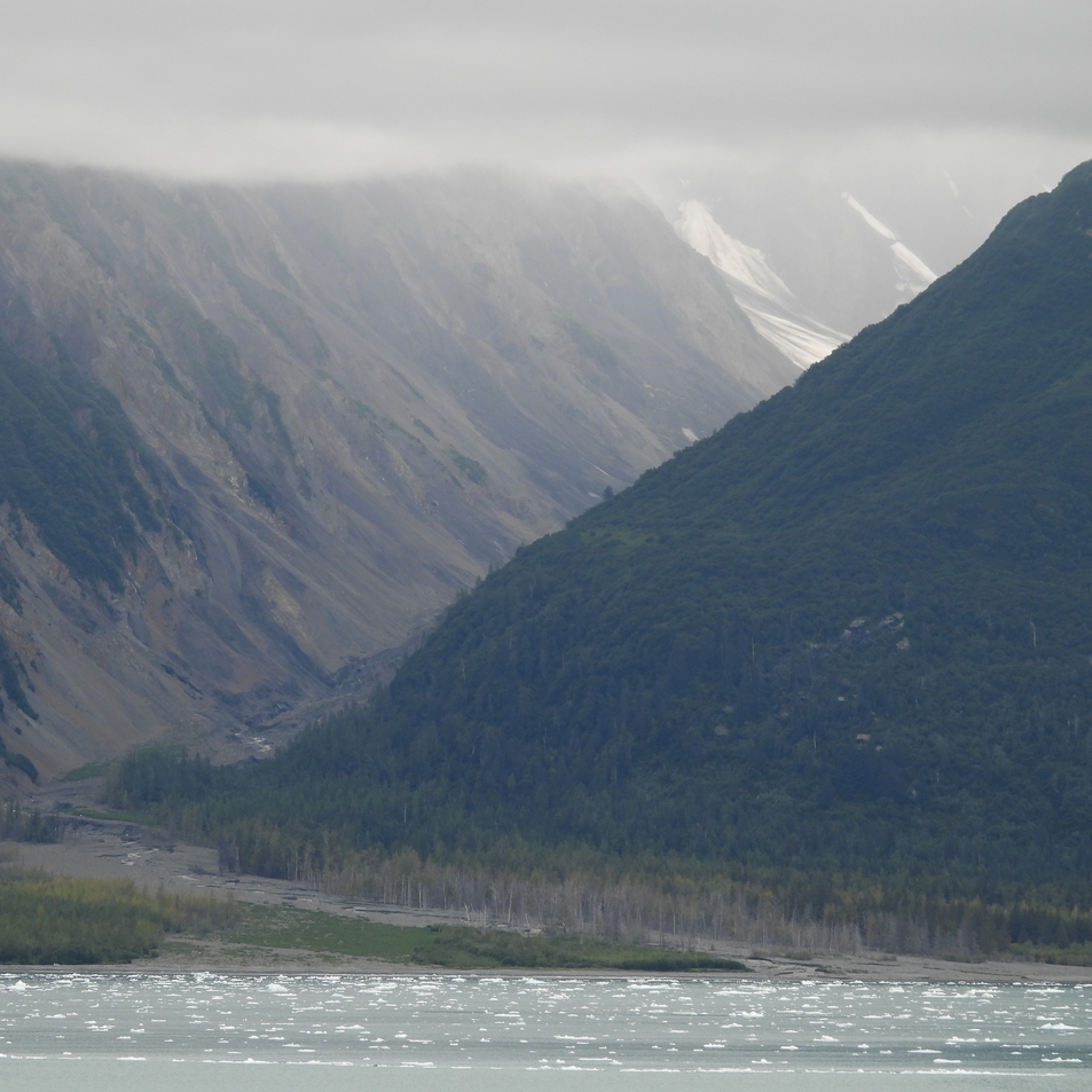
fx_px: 6353
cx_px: 386
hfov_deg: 9.8
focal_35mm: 178
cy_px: 543
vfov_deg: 9.8
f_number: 4.5
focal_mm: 26.8
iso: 100
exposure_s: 1/200
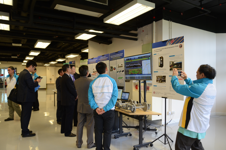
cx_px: 113
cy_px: 75
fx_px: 169
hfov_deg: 67.5
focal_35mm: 27
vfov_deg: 47.7
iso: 800
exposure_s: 1/100
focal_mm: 18
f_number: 5
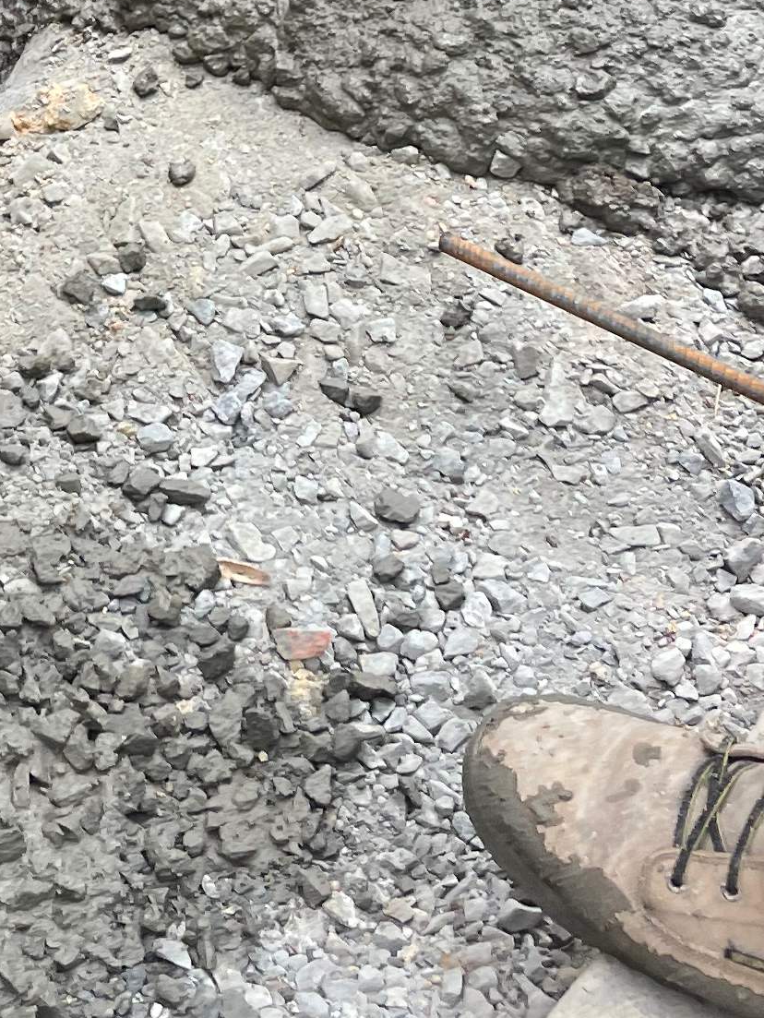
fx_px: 2794
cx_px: -247
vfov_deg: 19.0
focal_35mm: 95
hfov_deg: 14.8
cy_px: -324
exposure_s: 1/121
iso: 32
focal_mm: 4.2
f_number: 1.6
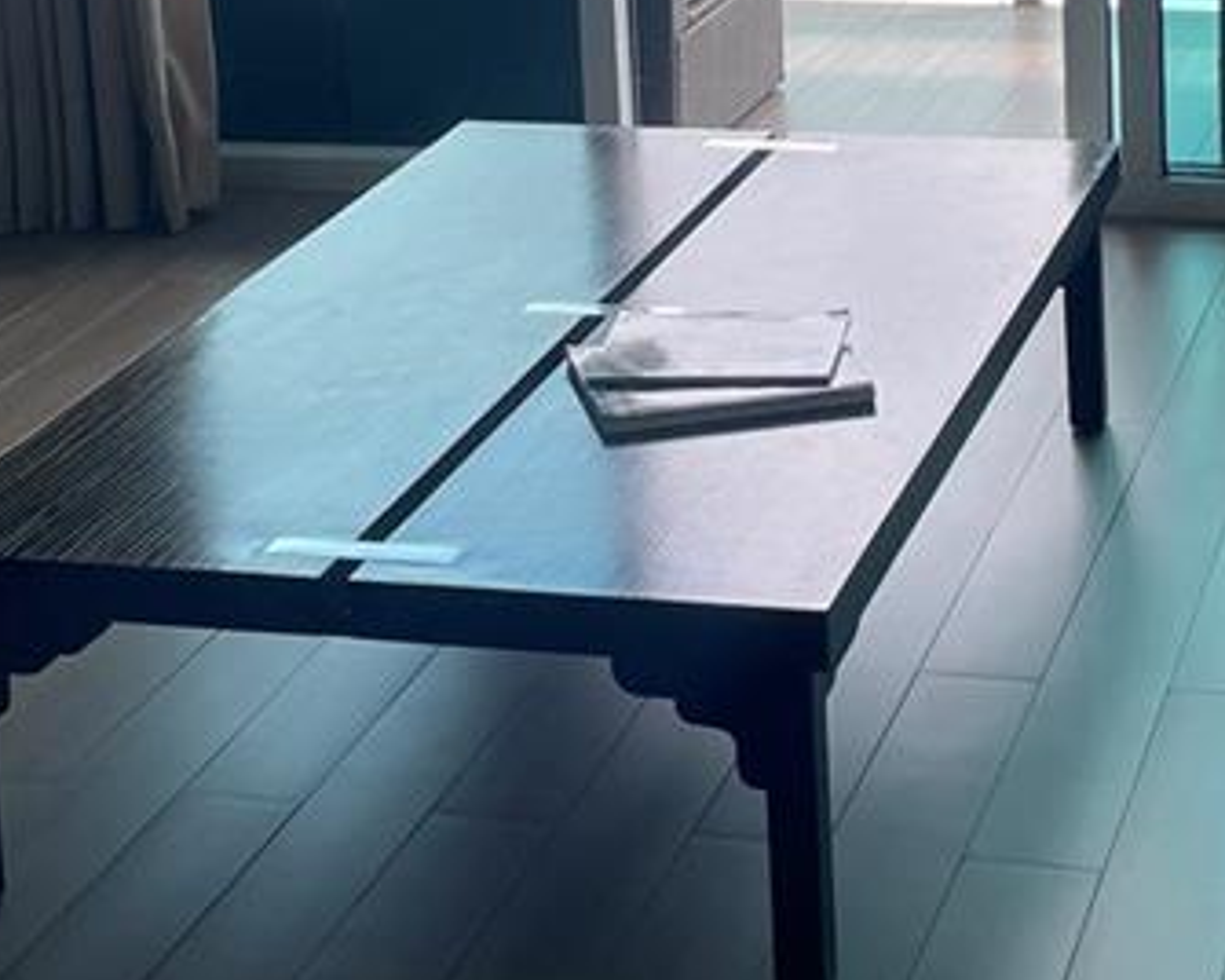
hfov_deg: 21.0
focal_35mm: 91
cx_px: 768
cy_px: -88
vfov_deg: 16.4
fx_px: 3299
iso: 32
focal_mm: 4.2
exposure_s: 1/979
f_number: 1.6
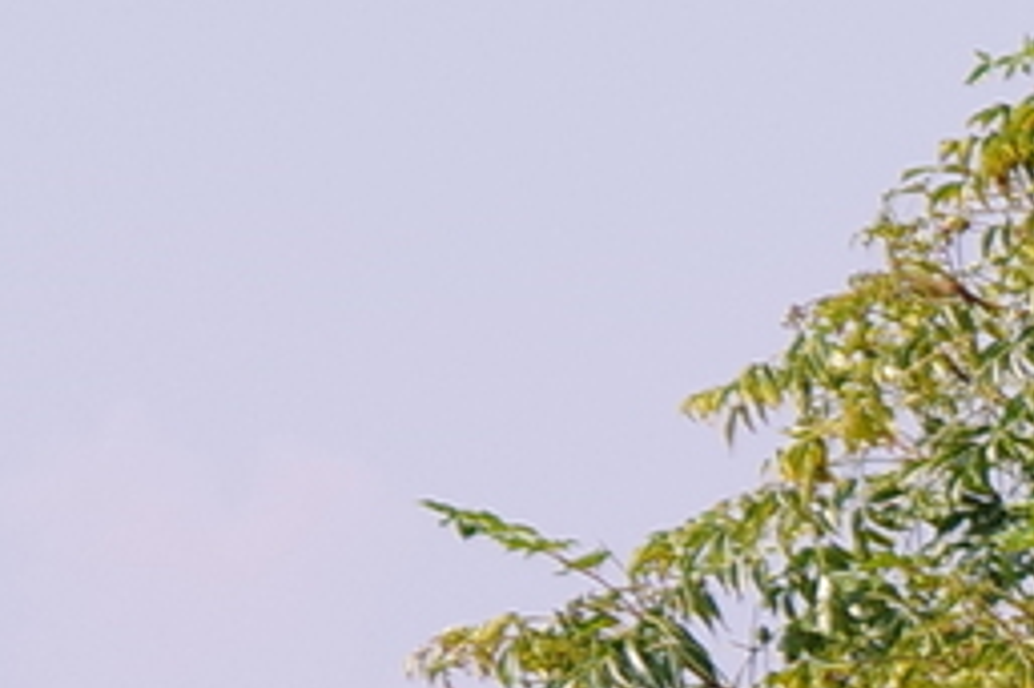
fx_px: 18341
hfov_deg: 3.2
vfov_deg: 2.1
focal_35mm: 639
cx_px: 3170
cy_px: 1430
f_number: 5.6
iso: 100
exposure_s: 1/320
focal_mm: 55
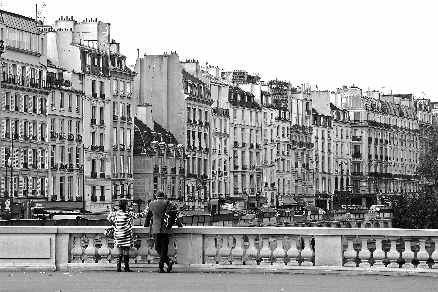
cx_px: 219
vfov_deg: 13.0
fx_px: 1277
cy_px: 146
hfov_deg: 19.5
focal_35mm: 105
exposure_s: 1/125
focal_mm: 105
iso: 200
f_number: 10
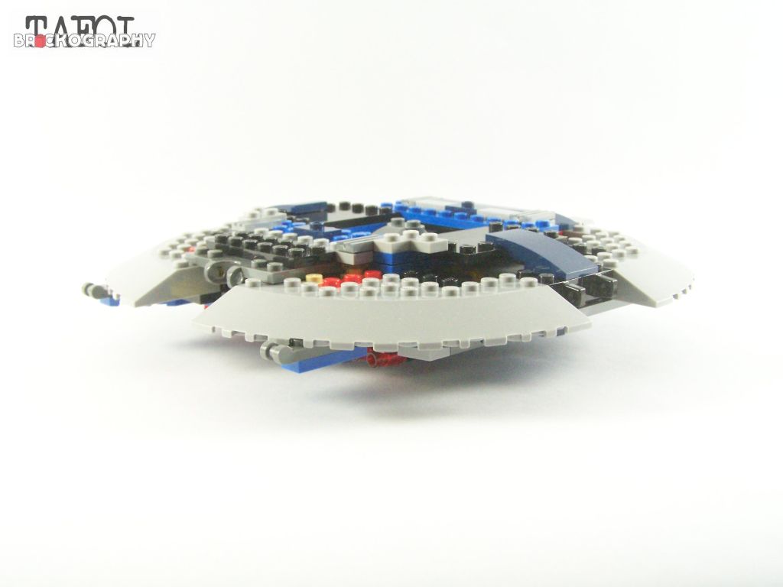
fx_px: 973
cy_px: 294
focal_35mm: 43
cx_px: 392
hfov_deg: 43.9
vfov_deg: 33.6
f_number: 4
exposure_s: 1/60
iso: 400
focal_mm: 7.1
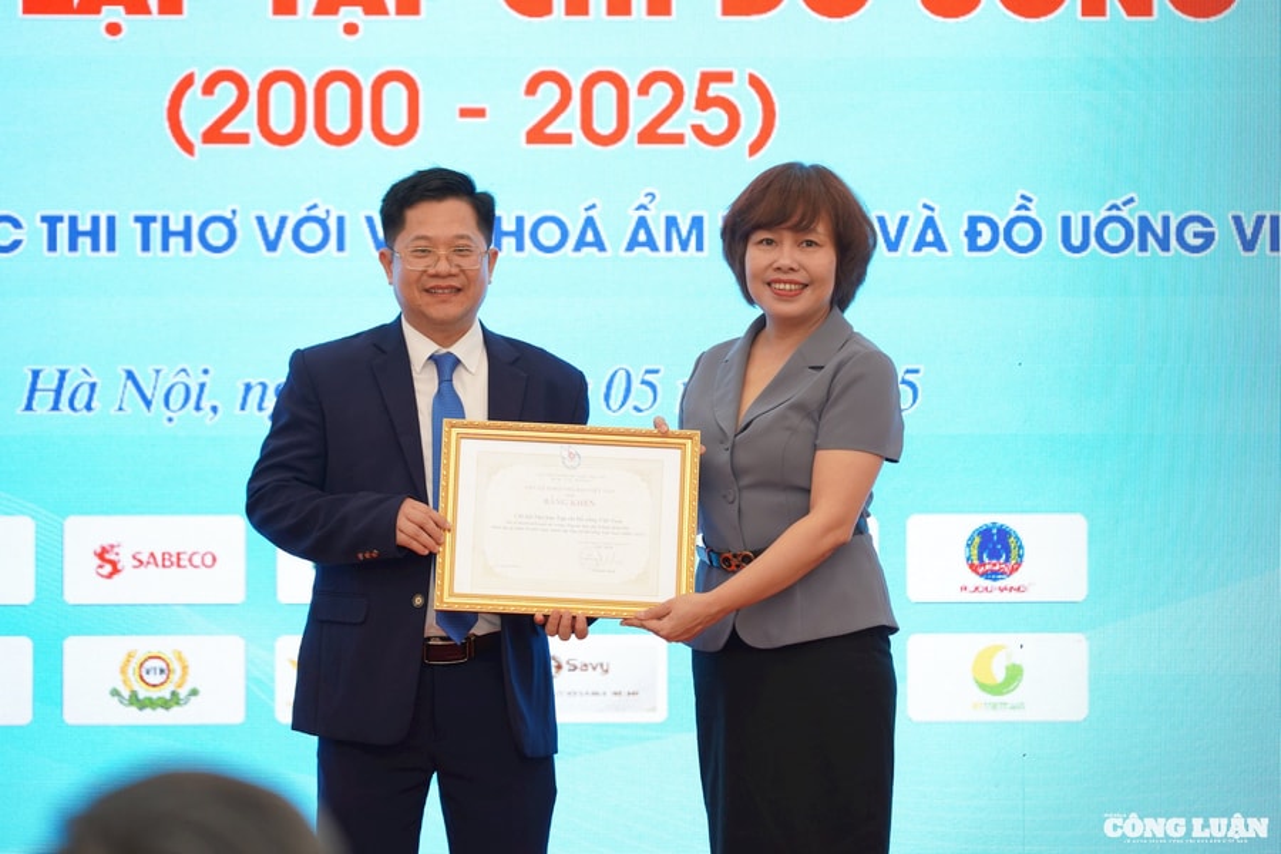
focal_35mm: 148
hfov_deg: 13.8
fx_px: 5277
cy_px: 427
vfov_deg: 9.3
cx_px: 640
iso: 1000
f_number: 3.2
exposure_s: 1/160
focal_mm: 148.3
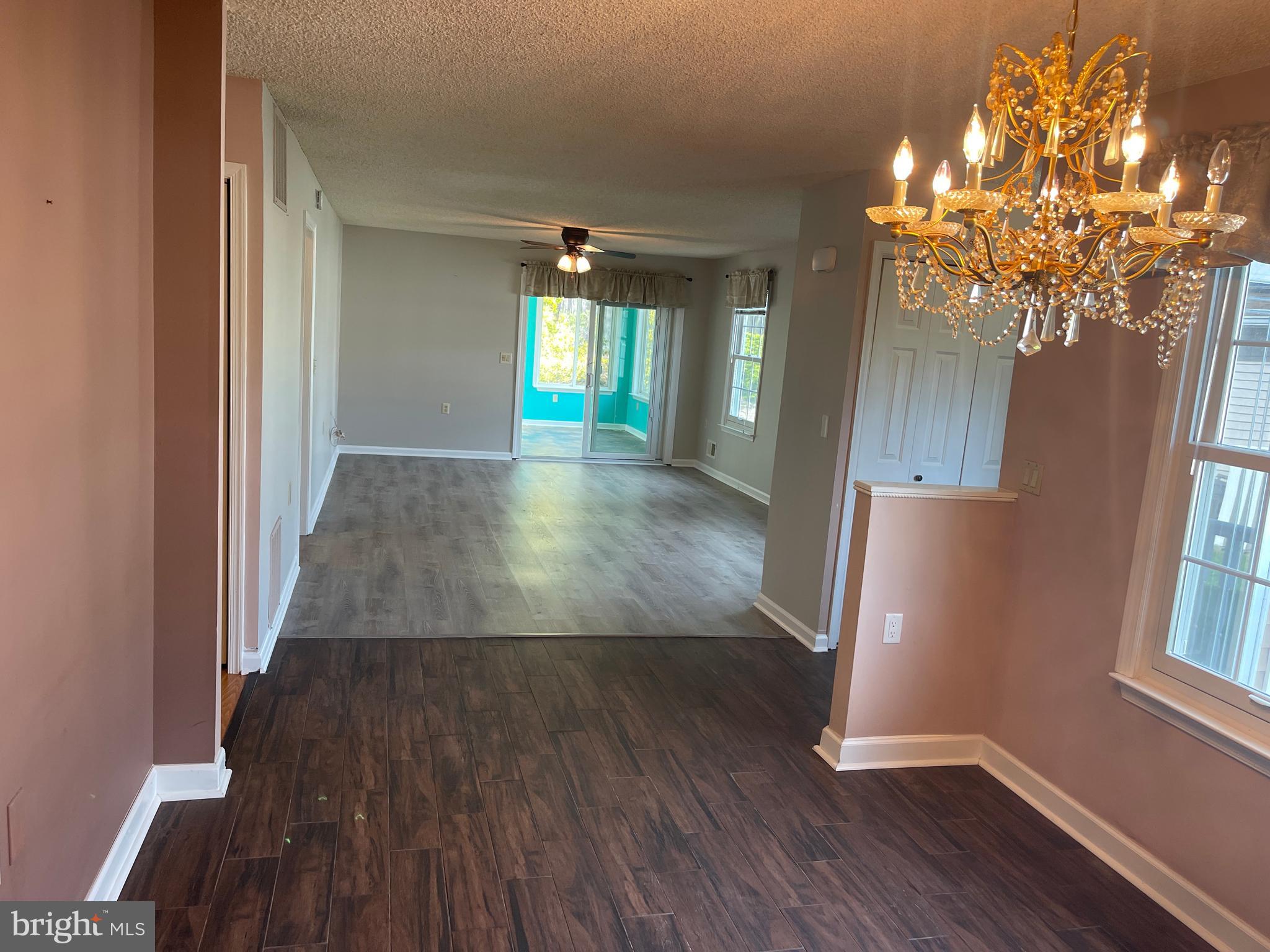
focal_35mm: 25
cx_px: 635
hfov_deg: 69.4
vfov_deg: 54.9
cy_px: 476
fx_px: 917
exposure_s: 1/120
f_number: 1.6
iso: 125
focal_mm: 5.1
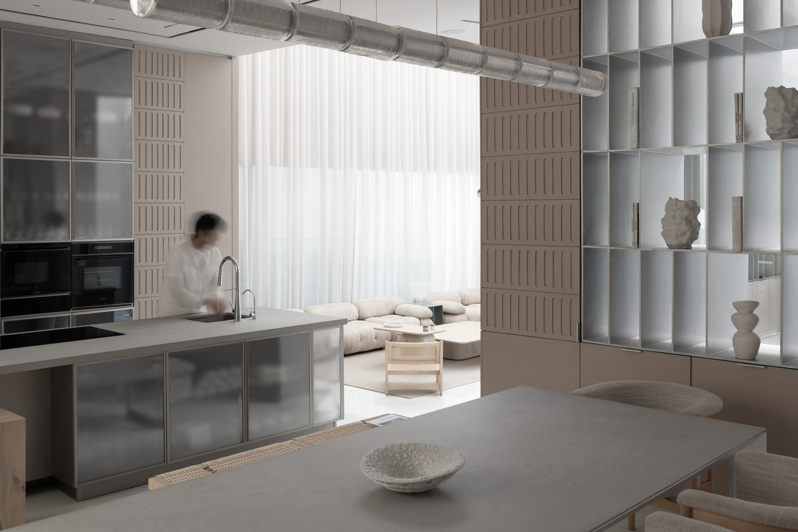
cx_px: 364
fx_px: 798
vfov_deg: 36.7
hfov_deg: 53.1
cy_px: 212
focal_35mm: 36
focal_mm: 28
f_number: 9
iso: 100
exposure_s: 25
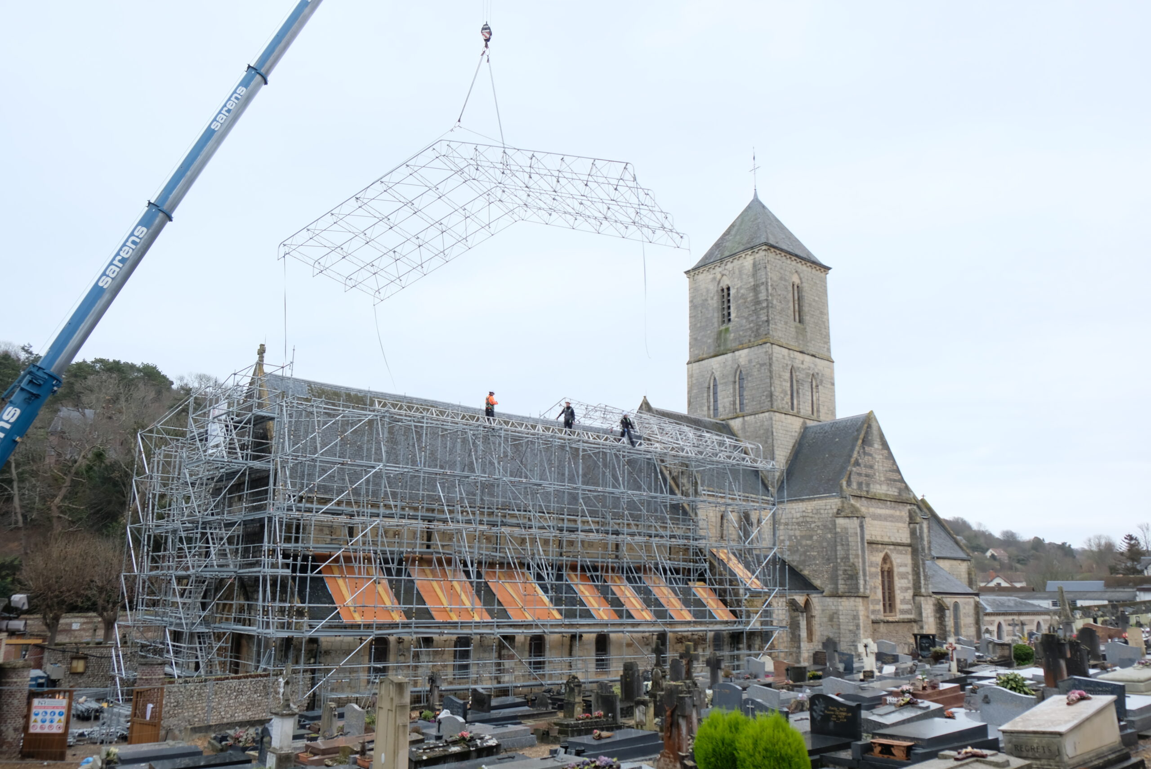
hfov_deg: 67.4
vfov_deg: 48.0
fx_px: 864
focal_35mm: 27
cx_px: 576
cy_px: 384
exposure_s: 1/170
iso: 400
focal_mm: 18
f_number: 4
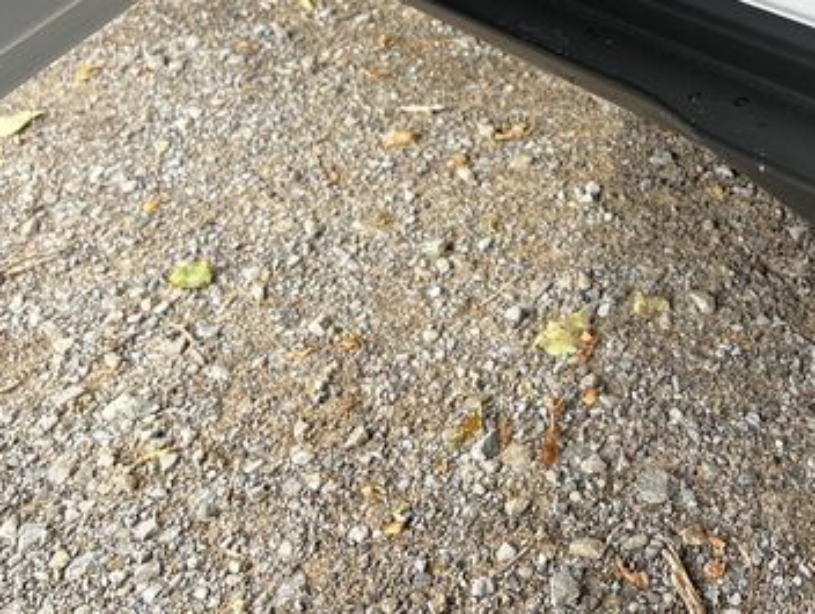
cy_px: 57
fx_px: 1485
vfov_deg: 22.7
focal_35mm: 63
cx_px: 702
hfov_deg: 29.7
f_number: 1.5
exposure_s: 1/572
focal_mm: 5.7
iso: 50
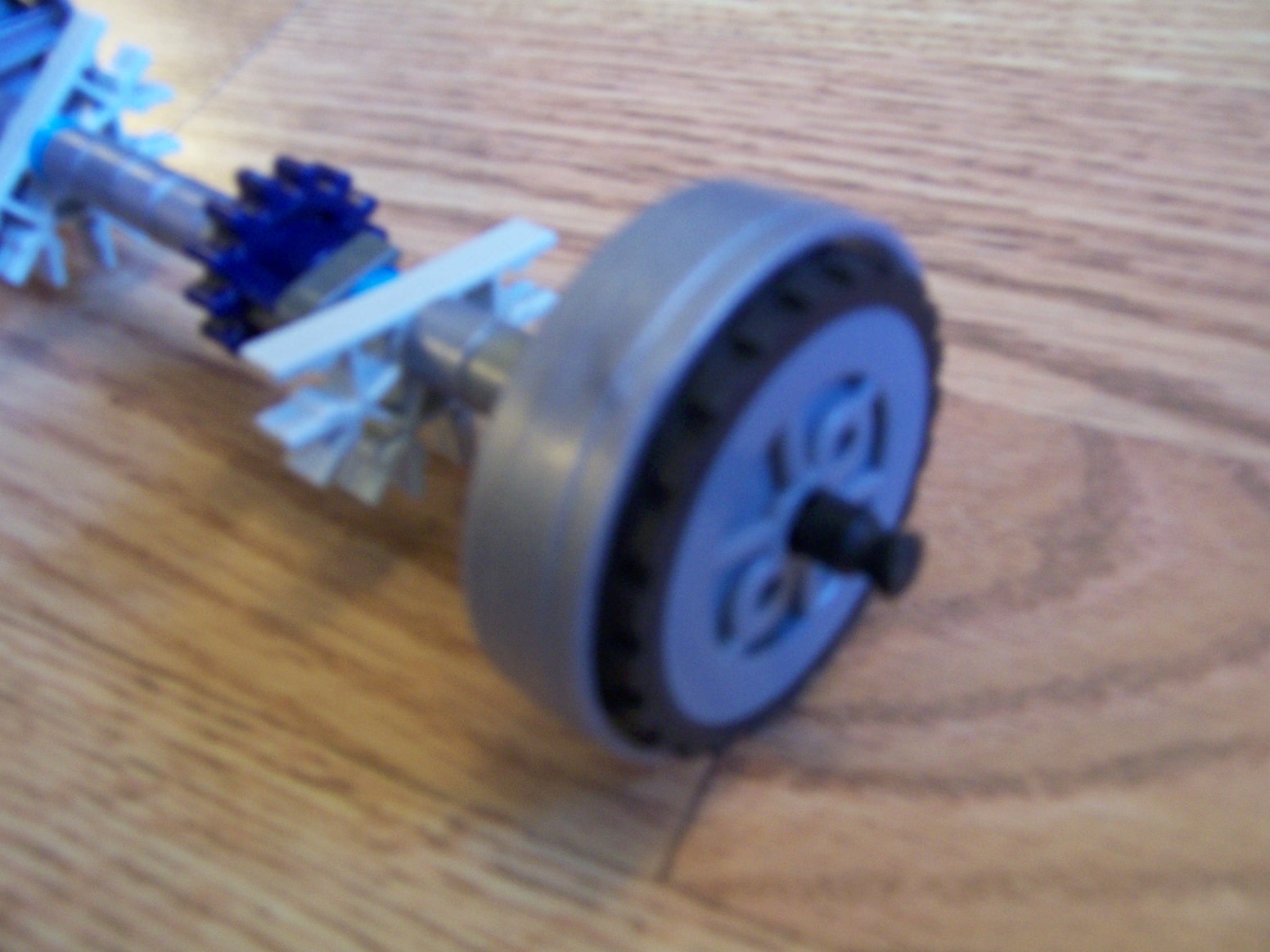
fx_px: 1211
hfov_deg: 55.4
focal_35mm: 33
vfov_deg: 42.9
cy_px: 476
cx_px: 635
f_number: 3.4
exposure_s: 1/8
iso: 140
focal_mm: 5.5
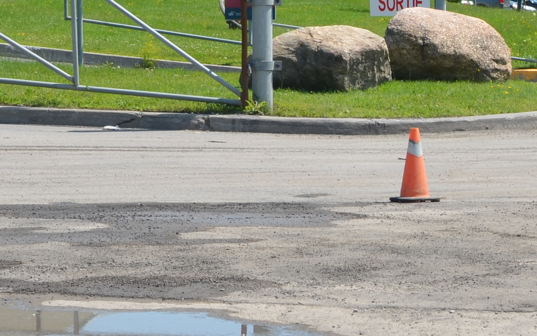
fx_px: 2575
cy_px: 253
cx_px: 592
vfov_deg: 7.4
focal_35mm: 176
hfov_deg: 11.7
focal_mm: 32
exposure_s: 1/250
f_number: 8
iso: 100
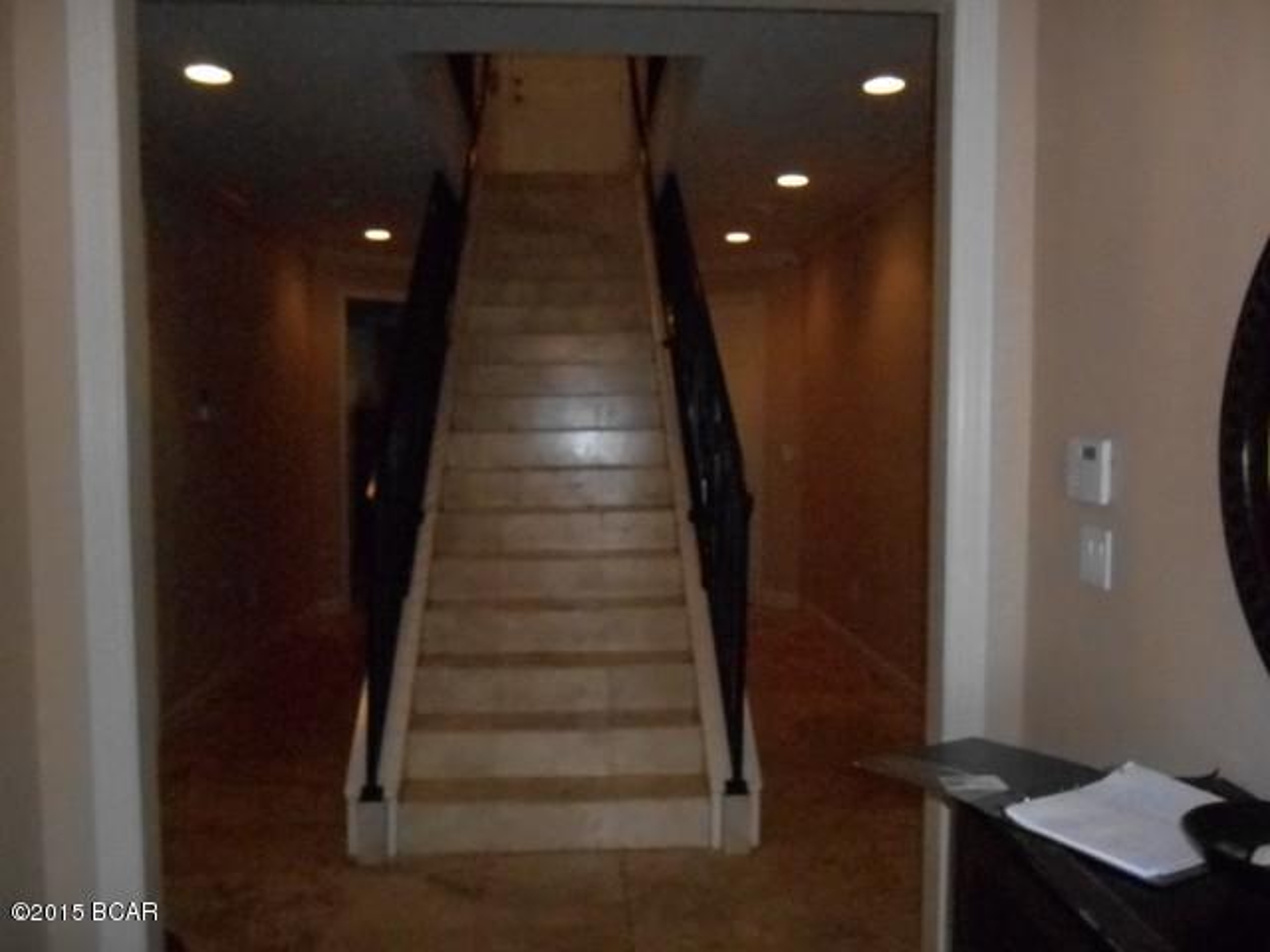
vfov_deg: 45.4
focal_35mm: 31
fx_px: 1137
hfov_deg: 58.4
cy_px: 476
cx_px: 635
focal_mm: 5.5
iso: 1600
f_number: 11.4
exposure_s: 1/25
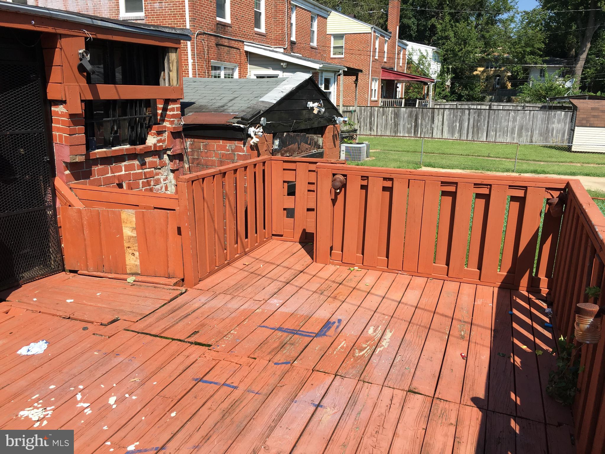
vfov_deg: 48.2
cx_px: 302
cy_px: 227
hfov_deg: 61.7
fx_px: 507
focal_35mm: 29
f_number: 2.2
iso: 25
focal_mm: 4.15
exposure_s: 1/810
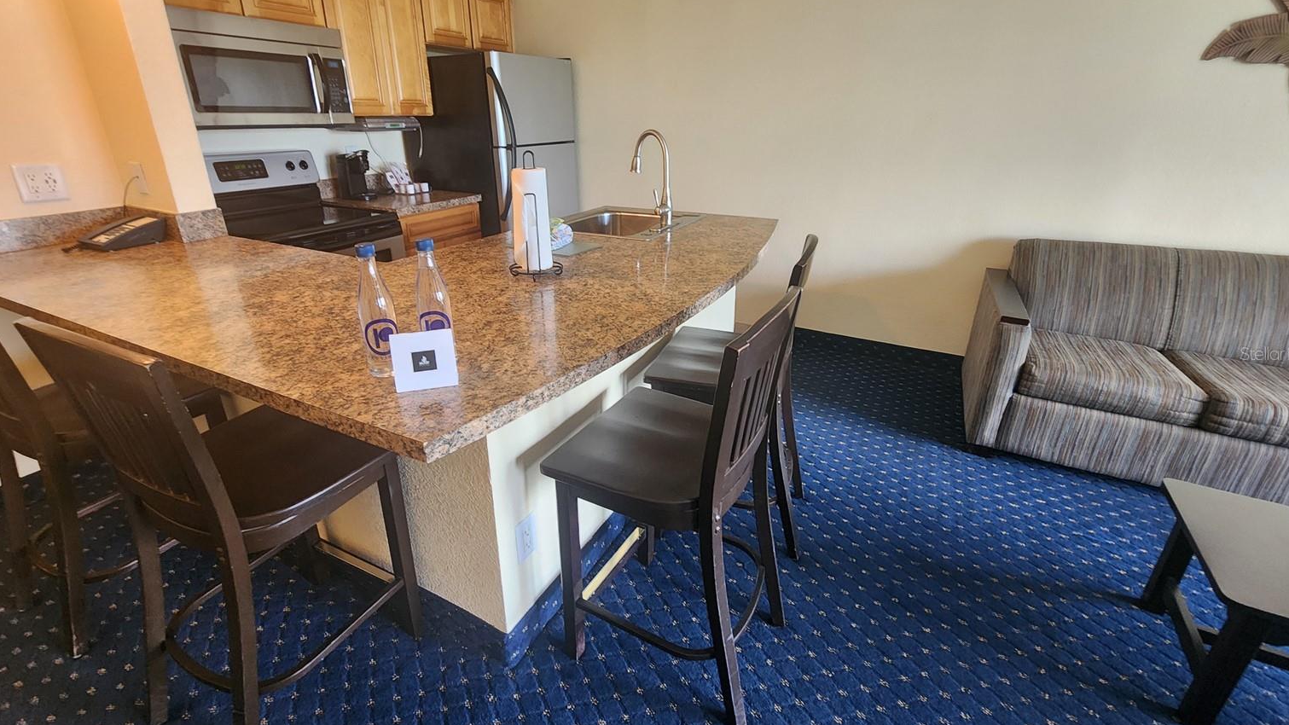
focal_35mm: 15
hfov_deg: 103.0
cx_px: 638
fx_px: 513
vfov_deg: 70.5
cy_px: 353
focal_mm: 2.2
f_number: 2.2
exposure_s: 1/60
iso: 250
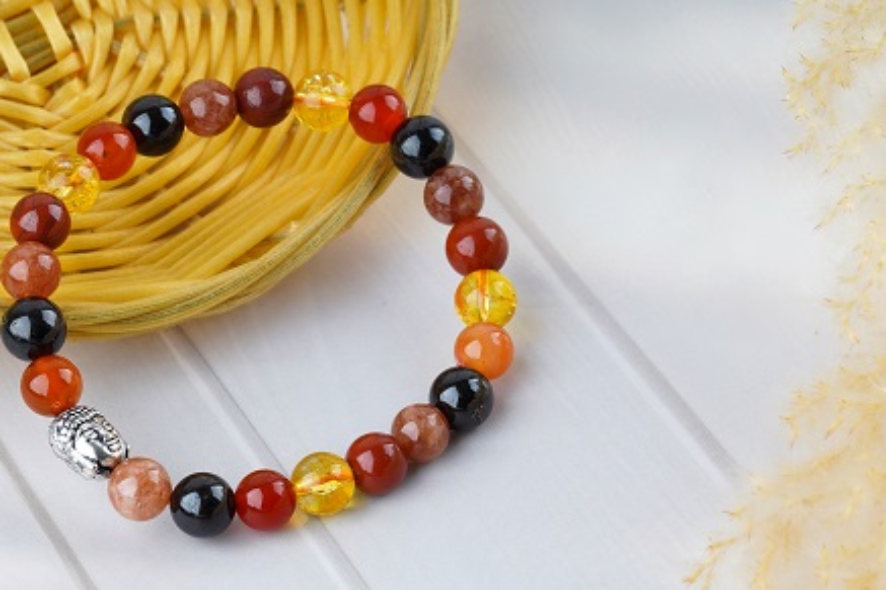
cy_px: 368
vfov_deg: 10.2
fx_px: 3296
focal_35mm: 134
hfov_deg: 15.3
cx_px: 367
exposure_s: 1/160
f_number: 14
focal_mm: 90
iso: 100
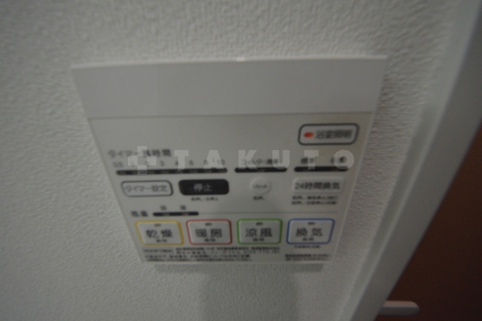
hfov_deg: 112.6
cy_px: 160
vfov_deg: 89.9
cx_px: 241
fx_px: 161
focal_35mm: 12
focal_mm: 8
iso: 1600
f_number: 7.1
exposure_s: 1/100
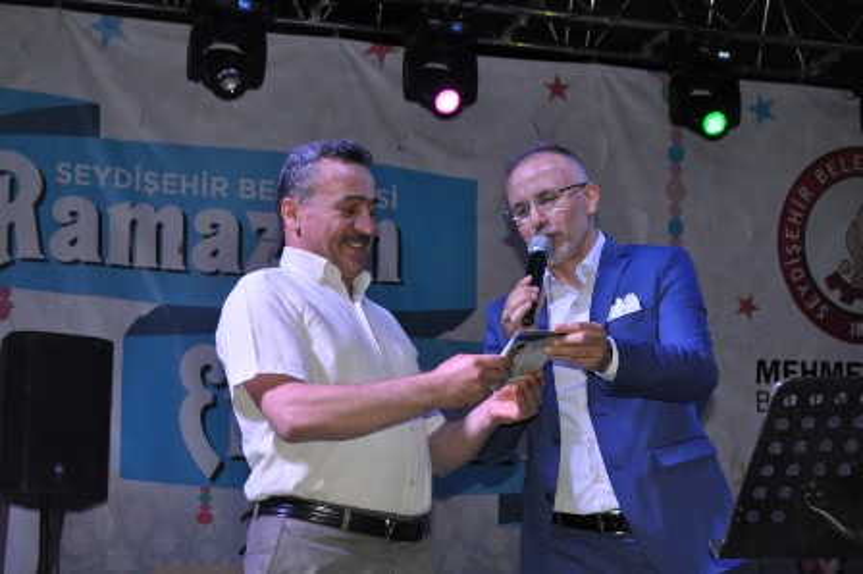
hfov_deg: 29.3
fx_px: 1653
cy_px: 287
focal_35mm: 69
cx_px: 432
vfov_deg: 19.7
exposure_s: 1/60
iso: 800
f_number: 5.3
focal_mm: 46
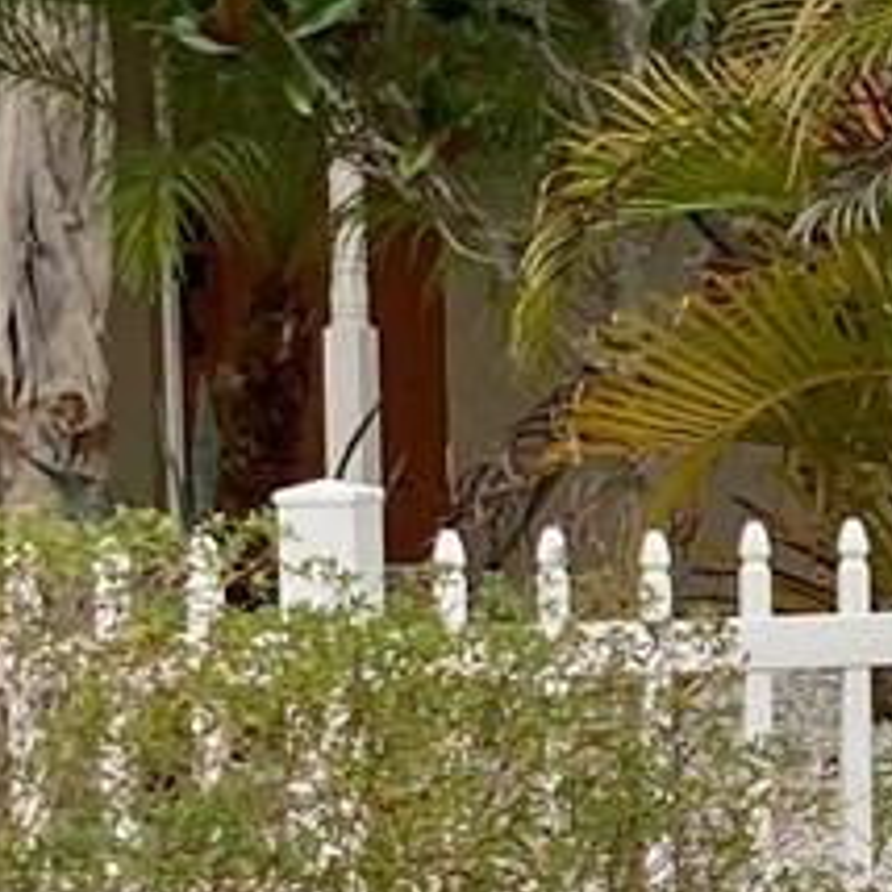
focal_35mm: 185
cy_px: 675
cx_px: 1751
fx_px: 5393
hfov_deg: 8.9
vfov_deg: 9.4
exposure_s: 1/108
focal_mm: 3.99
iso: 80
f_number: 1.8
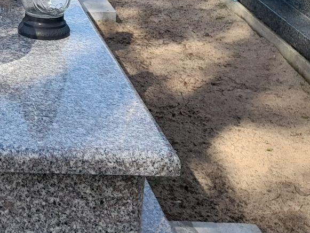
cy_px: 4
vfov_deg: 16.8
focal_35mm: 86
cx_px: -98
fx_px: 770
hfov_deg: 20.7
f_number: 2
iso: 20
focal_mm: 4.6
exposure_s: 1/207
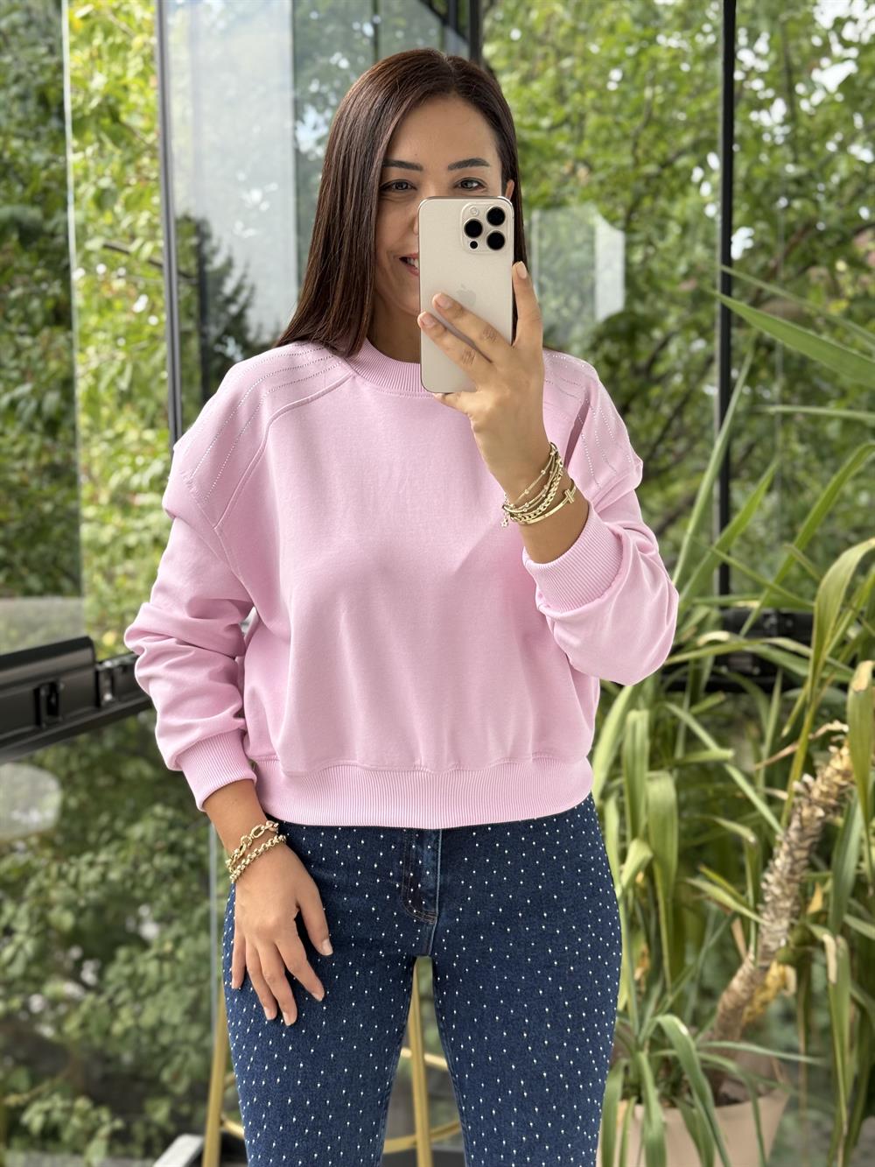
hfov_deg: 30.3
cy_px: 584
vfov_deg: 39.7
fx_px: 1617
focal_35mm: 48
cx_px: 438
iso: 64
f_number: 1.78
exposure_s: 1/418
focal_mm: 6.76
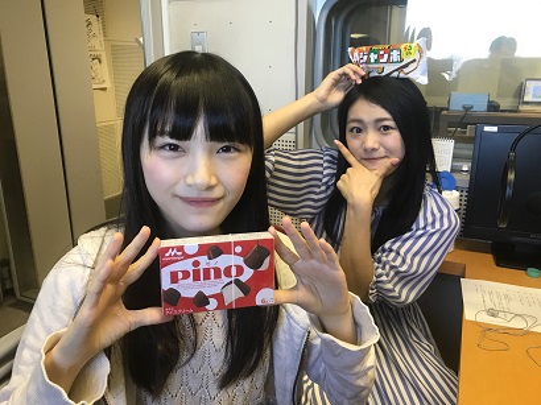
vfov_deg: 49.7
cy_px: 202
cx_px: 270
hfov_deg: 63.5
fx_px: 437
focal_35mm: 28
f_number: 1.8
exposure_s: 1/25
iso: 32
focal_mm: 3.99
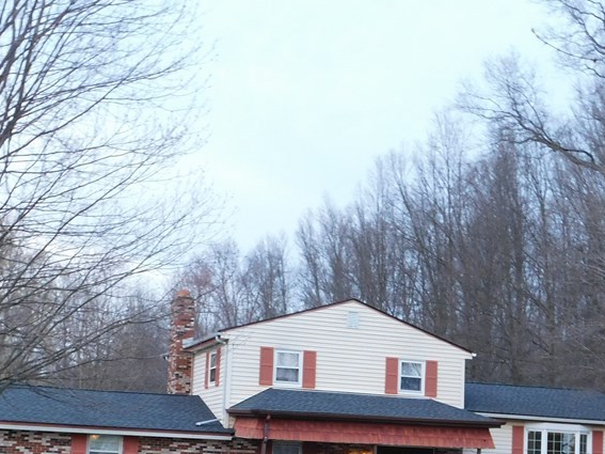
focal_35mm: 65
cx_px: 360
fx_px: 1136
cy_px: 394
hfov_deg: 29.8
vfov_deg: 22.1
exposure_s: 1/30
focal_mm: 6.3
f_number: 3.5
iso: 250
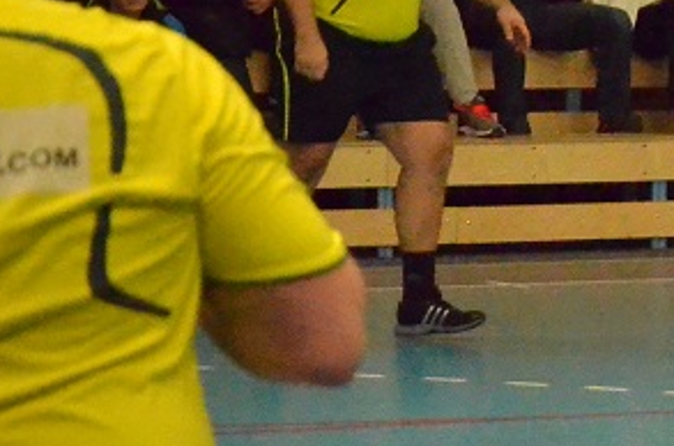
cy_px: 159
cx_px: 1355
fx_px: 5959
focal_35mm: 319
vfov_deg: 4.3
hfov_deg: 6.3
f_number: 5
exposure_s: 1/800
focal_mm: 52
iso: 6400
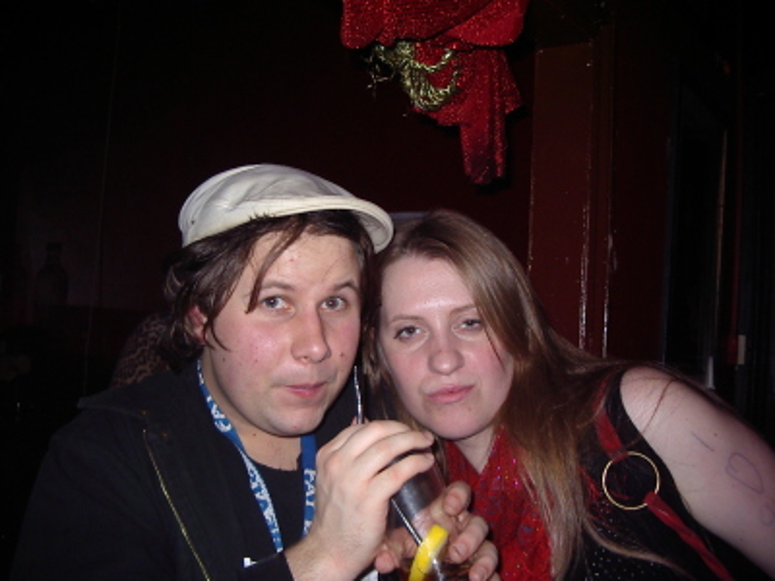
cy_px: 290
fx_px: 851
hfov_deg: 49.0
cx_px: 388
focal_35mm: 38
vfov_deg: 37.7
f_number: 2.6
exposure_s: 1/60
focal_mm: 5.8
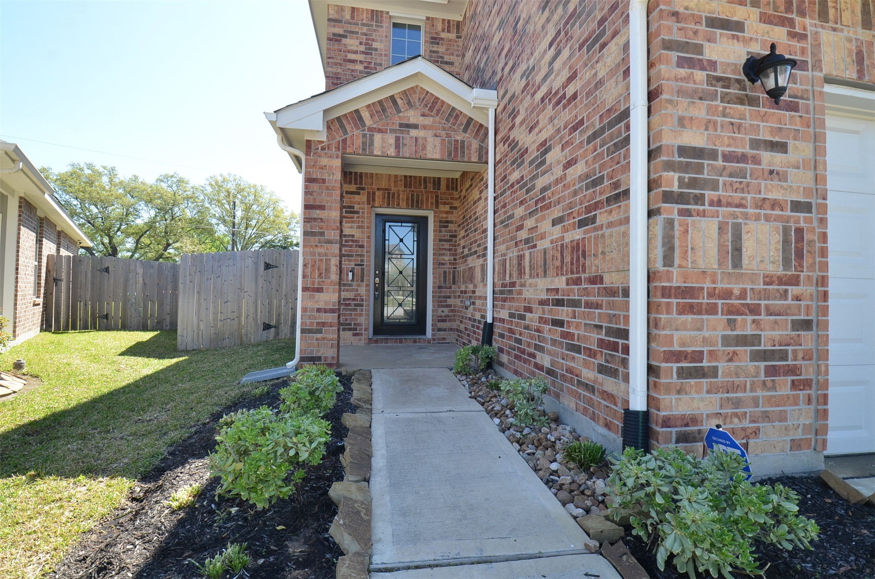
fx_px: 400
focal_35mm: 16
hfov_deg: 95.1
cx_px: 438
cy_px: 290
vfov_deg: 71.8
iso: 320
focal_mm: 11
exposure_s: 1/250
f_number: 8
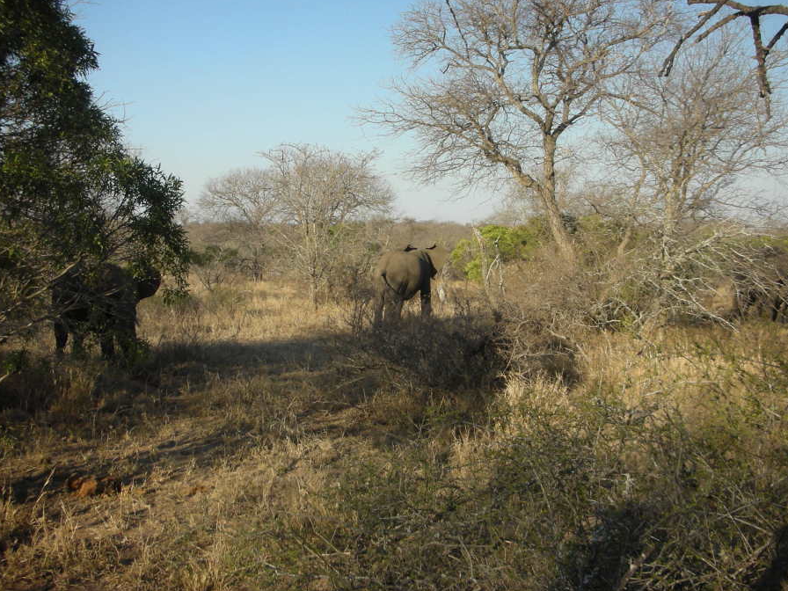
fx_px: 911
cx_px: 400
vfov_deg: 35.9
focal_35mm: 40
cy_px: 262
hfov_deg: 46.8
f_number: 3
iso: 50
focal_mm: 5.8
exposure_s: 1/420
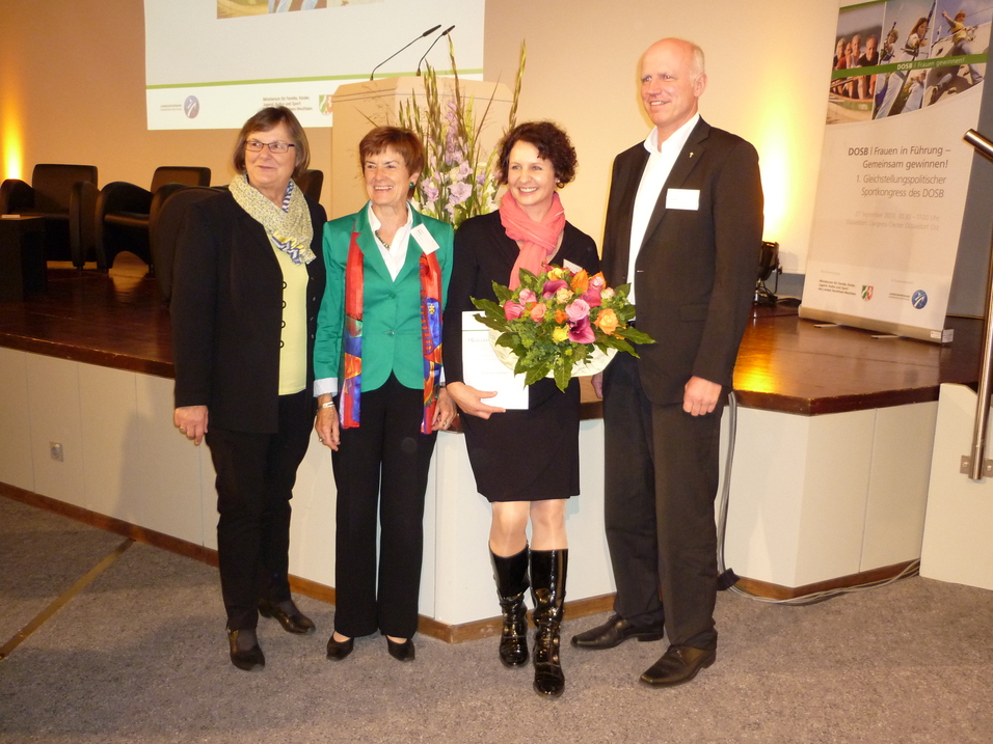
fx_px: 947
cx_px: 496
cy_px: 372
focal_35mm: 33
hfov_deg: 55.4
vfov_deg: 42.9
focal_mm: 5.5
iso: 320
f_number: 2.8
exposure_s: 1/30
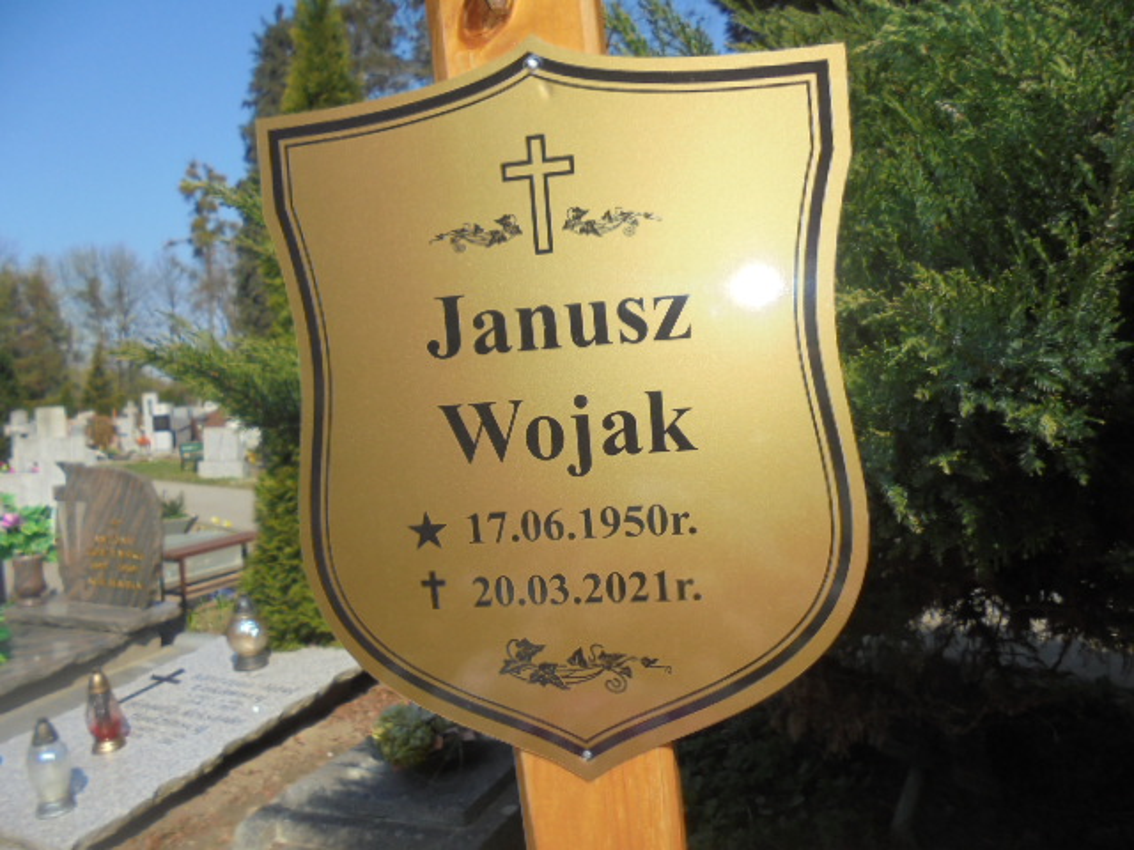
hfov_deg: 67.3
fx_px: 852
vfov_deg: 53.1
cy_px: 425
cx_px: 567
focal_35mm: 26
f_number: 3.5
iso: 100
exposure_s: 1/800
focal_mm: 4.6
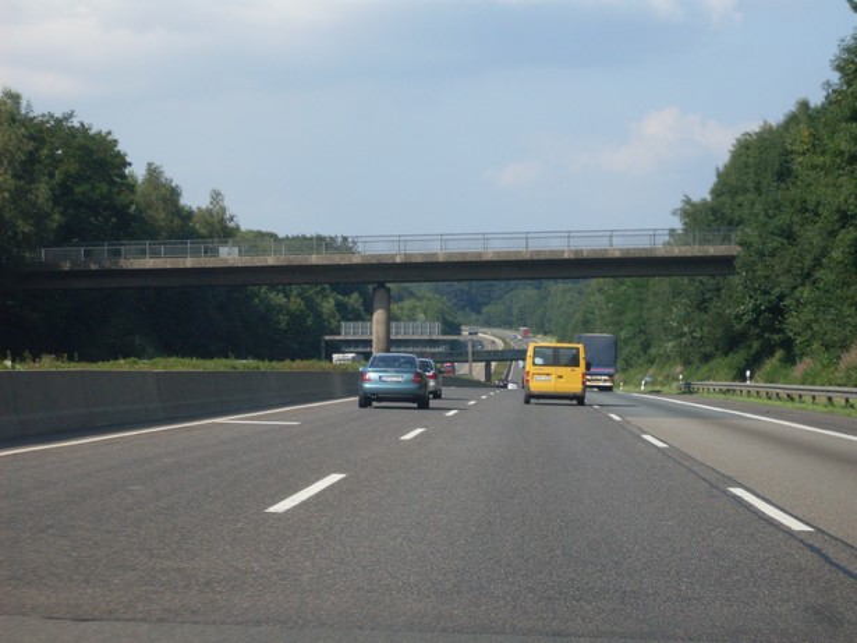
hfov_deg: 19.1
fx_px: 2550
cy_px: 322
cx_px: 428
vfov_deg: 14.4
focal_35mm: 103
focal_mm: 17.1
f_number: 4.8
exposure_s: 1/350
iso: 80
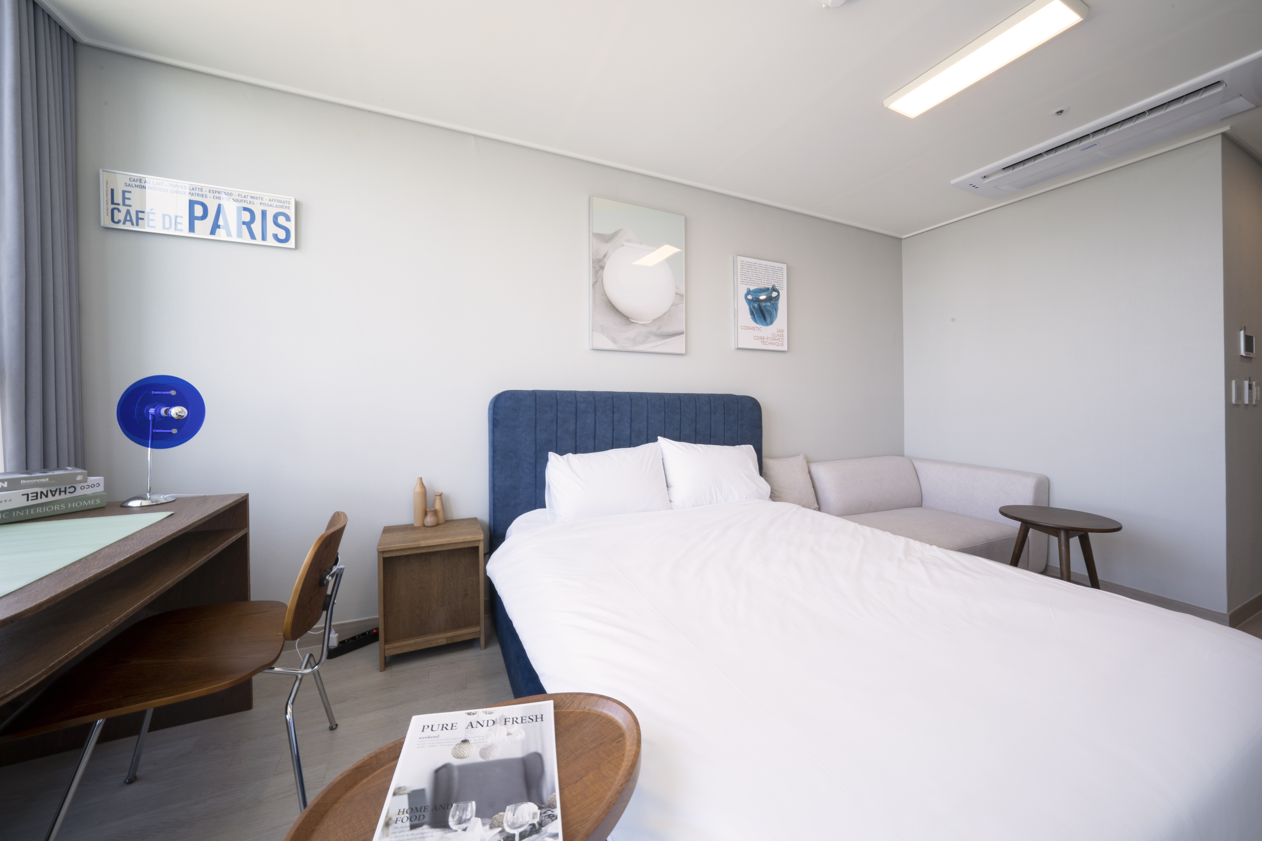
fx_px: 421
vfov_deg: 90.0
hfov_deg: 112.6
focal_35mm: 12
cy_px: 420
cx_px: 631
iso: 100
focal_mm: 12
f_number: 22
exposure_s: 1.6
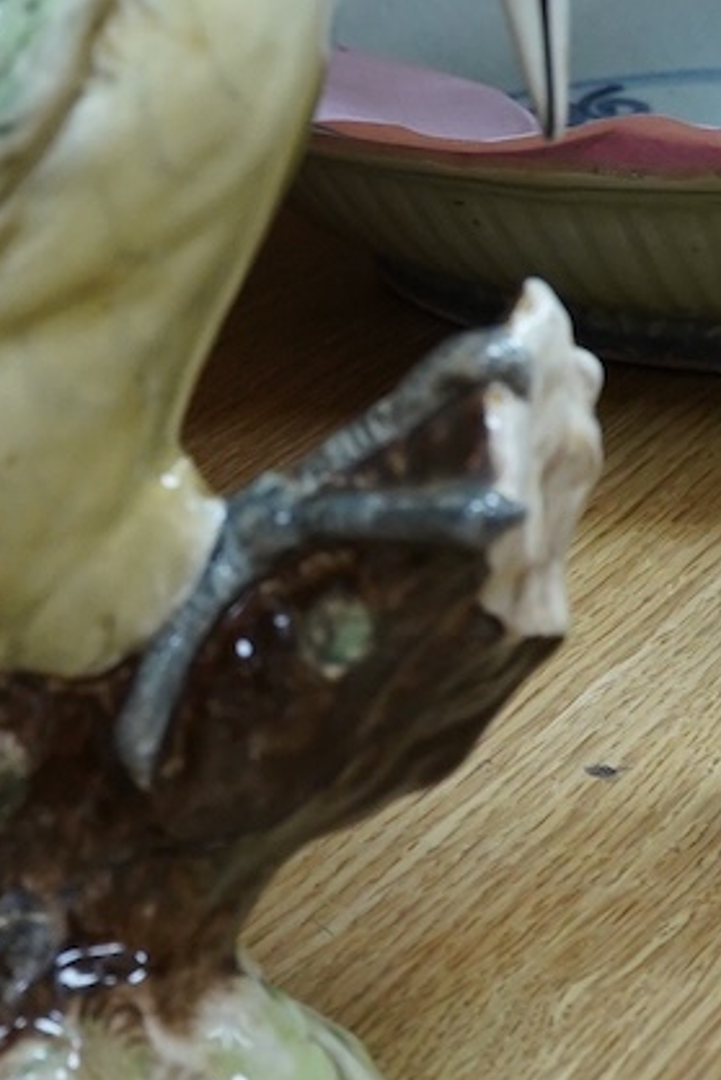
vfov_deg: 16.9
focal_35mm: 121
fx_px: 3632
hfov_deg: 11.3
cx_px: 65
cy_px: 373
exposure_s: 1/100
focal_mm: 30
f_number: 13
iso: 2500
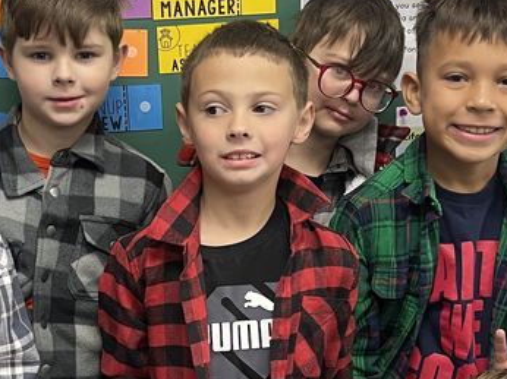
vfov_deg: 19.6
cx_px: 186
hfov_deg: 26.3
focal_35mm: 74
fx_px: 1083
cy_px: 313
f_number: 1.6
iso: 200
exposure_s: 1/60
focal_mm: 5.1
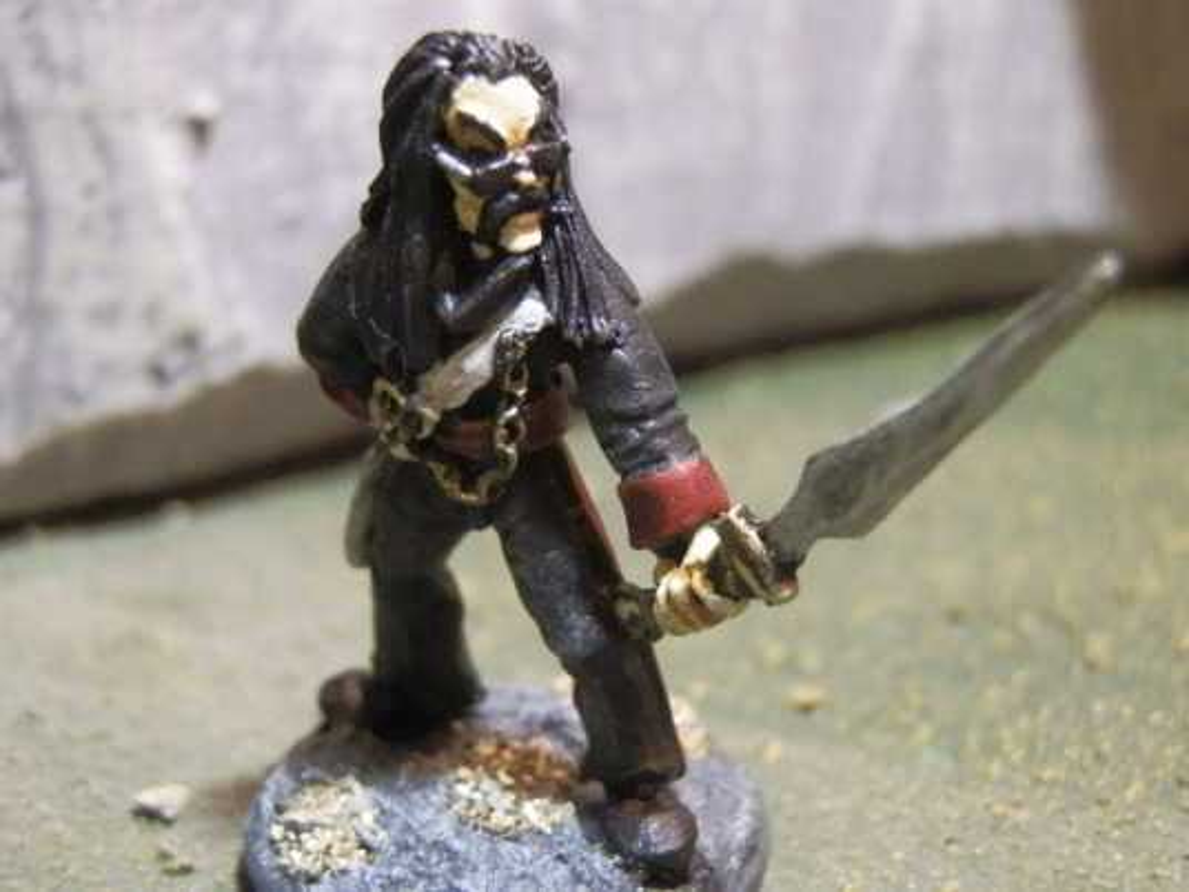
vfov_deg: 24.0
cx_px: 594
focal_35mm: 61
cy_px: 446
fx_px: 2095
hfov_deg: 31.7
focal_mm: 10.99
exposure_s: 1/30
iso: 800
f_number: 3.7
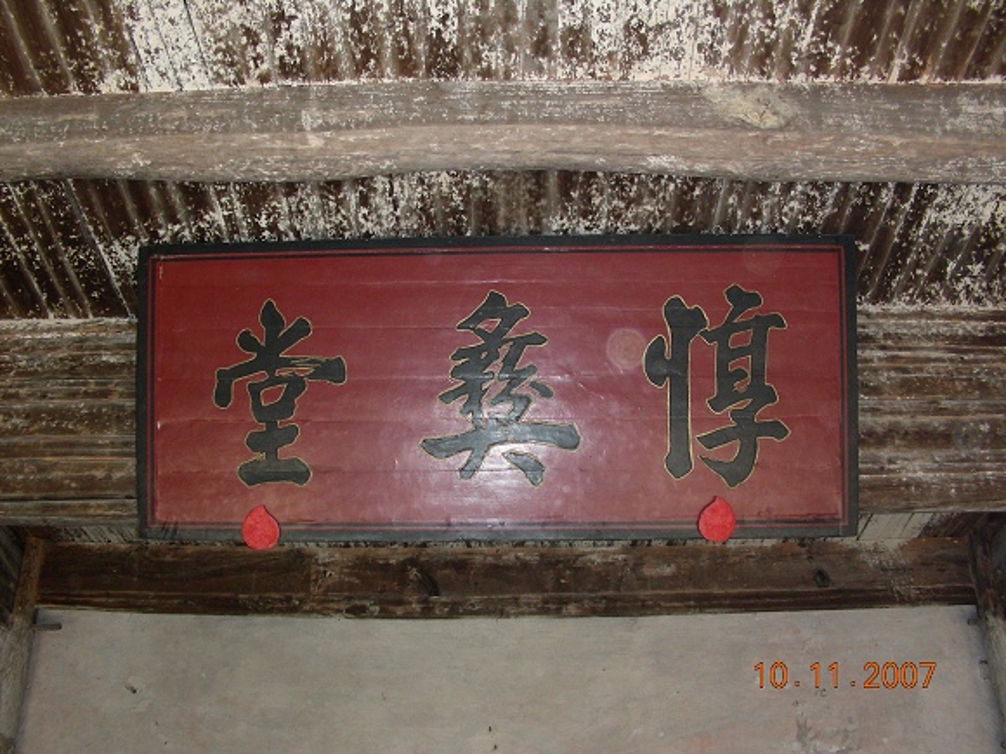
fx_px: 1104
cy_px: 377
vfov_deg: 37.7
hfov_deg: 49.0
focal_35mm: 38
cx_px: 503
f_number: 3.5
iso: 151
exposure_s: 1/60.1
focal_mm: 6.3
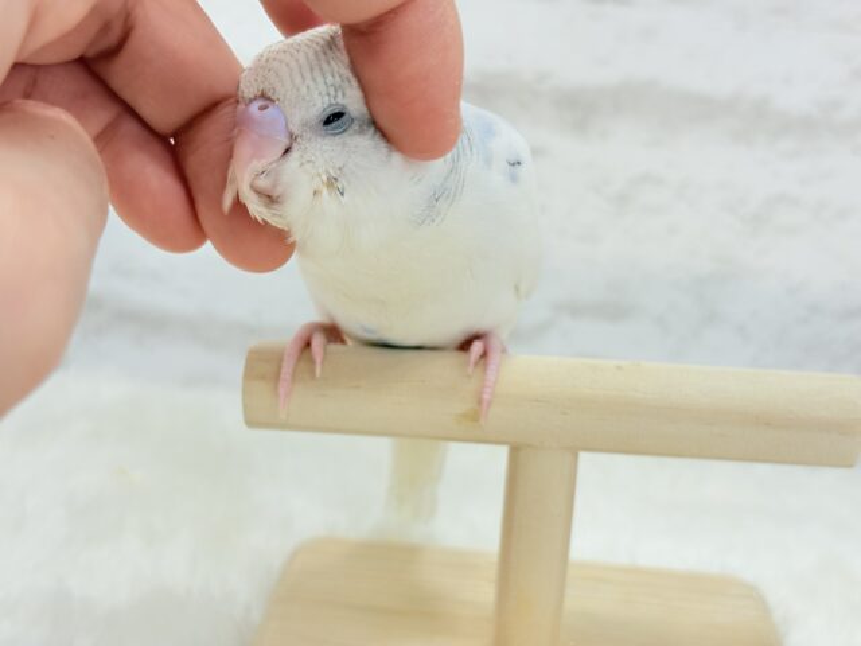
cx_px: 430
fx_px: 1293
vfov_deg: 28.0
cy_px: 323
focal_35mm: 52
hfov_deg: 36.8
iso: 40
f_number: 1.6
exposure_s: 1/50
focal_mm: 5.96
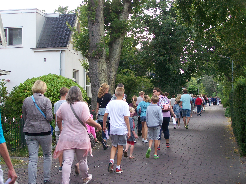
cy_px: 92
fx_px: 419
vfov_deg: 24.8
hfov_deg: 32.7
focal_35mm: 59
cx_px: 123
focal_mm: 9.8
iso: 80
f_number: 3.1
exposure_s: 1/80
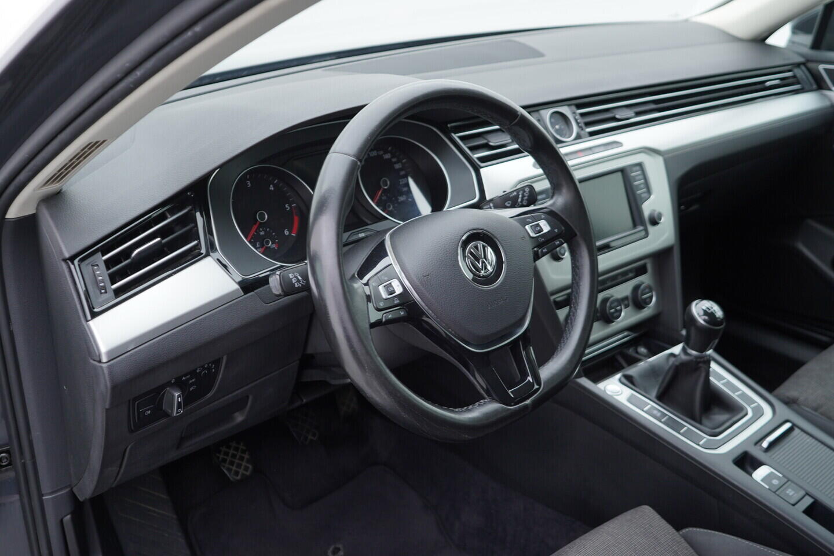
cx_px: 417
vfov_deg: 36.9
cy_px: 278
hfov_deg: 53.1
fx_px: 834
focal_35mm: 36
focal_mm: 24
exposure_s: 1/40
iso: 125
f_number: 2.8
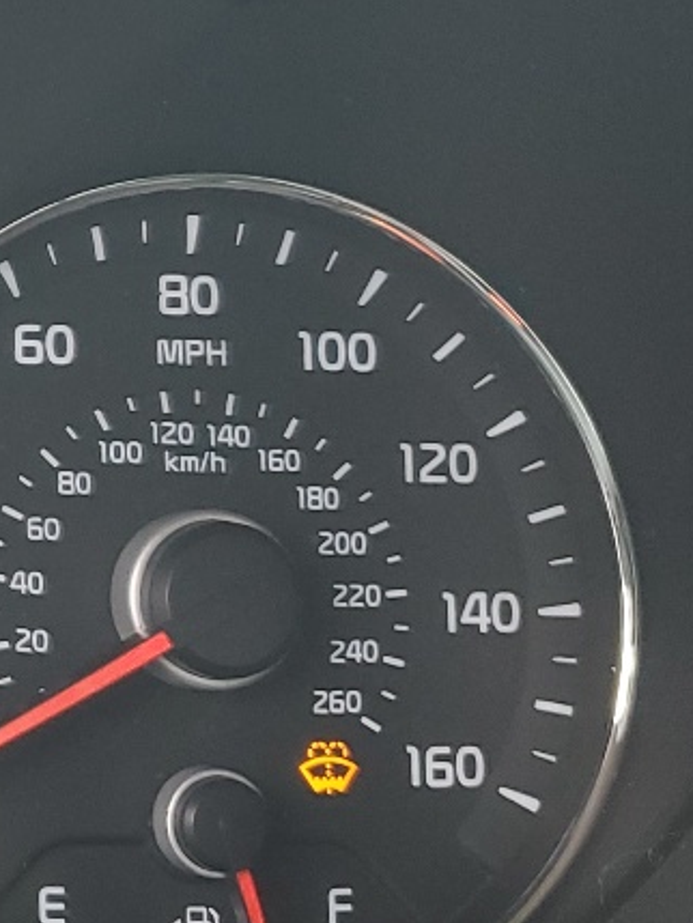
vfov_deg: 20.1
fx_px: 2588
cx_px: -626
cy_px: 290
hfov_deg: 13.4
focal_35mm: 97
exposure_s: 1/60.2
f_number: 1.5
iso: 62
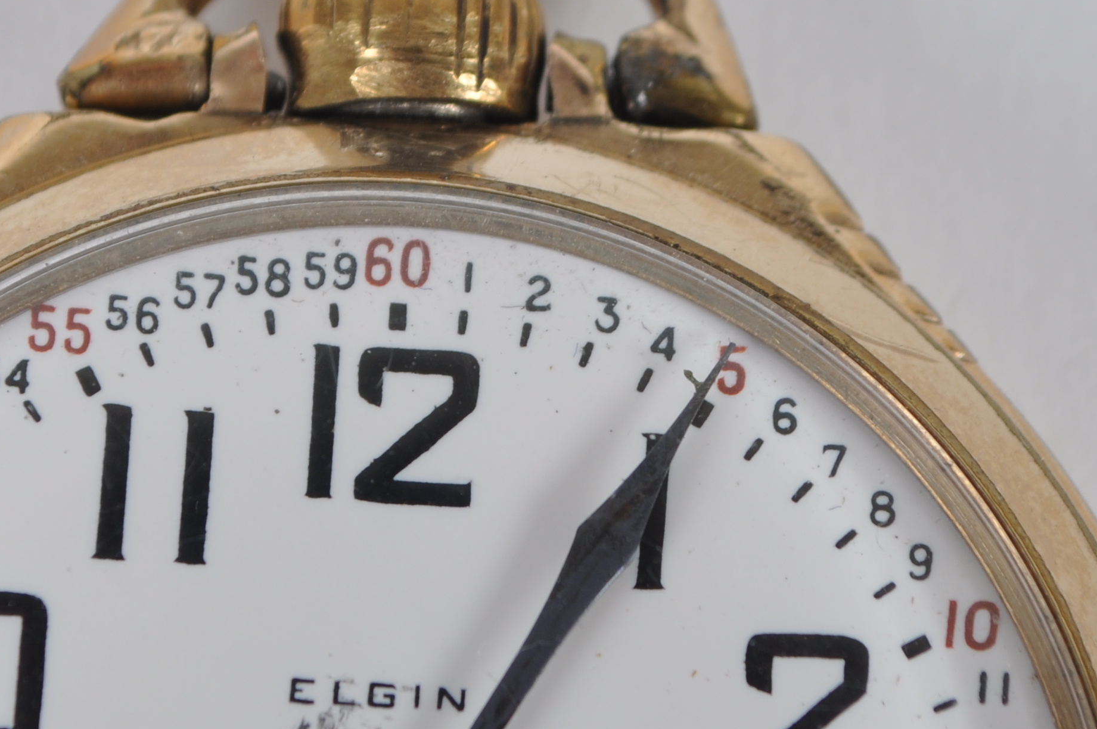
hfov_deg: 10.7
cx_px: 396
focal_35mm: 192
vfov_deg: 7.1
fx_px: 5849
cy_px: 416
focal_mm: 55
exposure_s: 1/125
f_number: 9
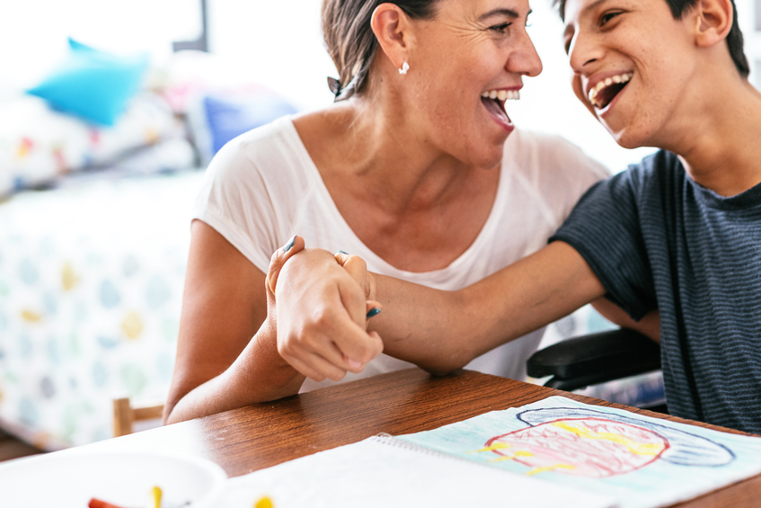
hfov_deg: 27.3
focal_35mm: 74
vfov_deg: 18.4
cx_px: 466
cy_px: 193
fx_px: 1564
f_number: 2
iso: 500
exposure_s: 1/250
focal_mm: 50
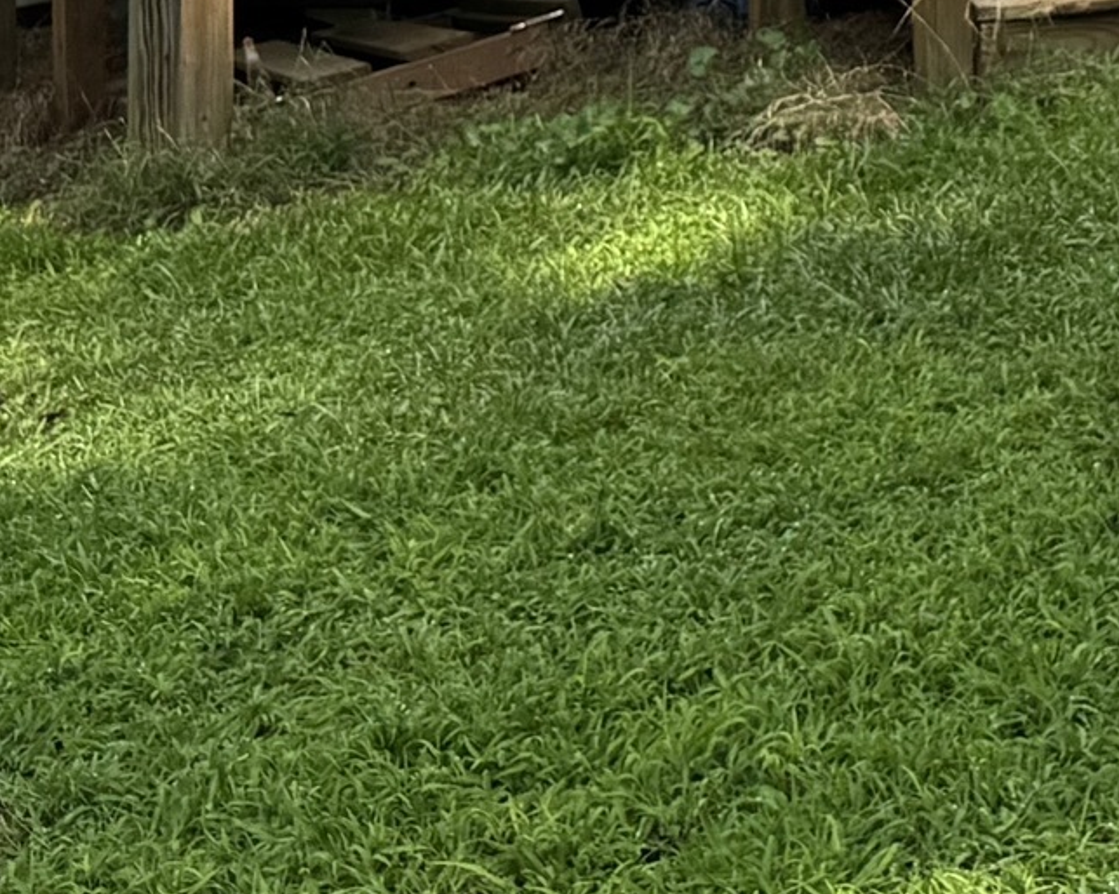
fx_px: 3708
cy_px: -1030
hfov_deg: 15.7
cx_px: 1709
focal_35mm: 112
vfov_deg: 11.9
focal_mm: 6.76
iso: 80
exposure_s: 1/4950
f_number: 1.78
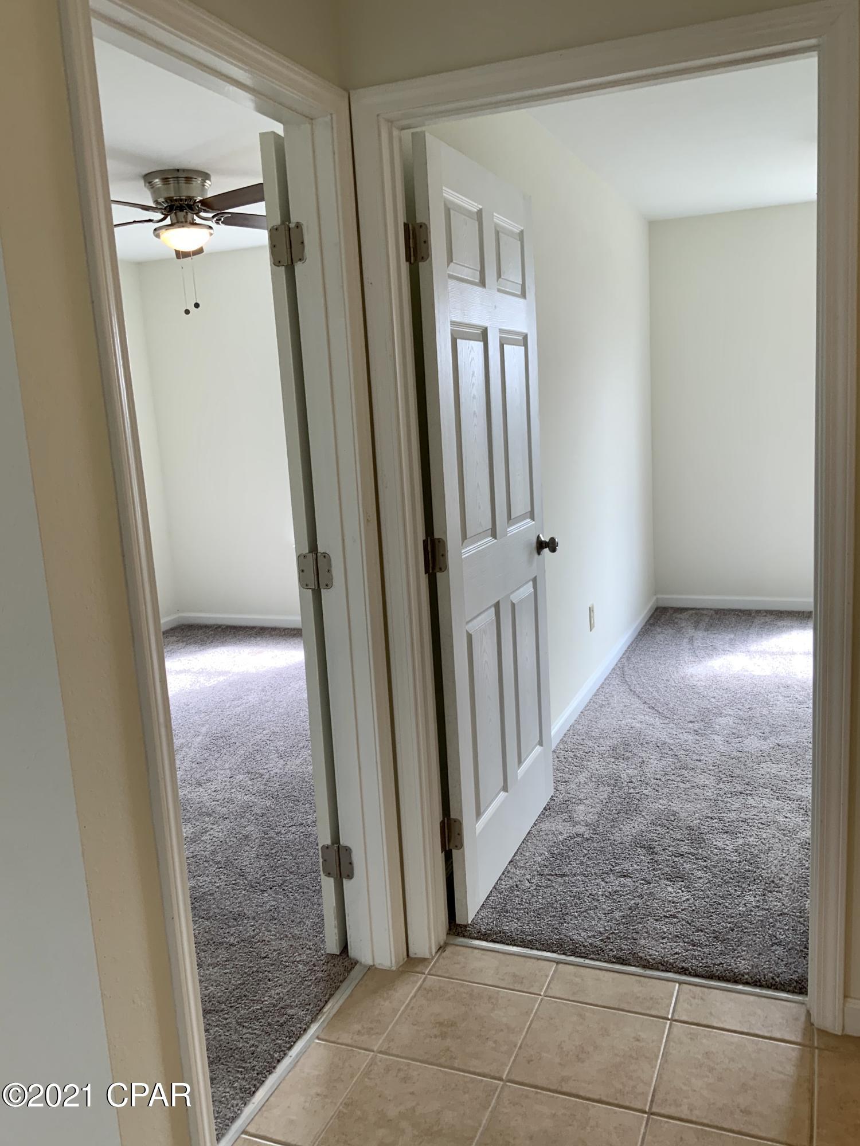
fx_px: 961
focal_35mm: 29
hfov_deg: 48.2
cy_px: 573
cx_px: 430
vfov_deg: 61.7
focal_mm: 3
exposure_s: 1/120
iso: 20
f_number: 1.8
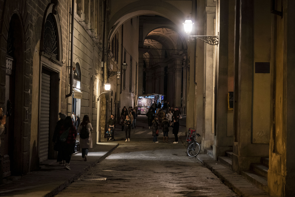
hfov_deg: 25.4
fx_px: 656
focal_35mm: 80
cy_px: 98
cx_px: 148
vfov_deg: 17.1
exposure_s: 1/40
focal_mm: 80
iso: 3200
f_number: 4
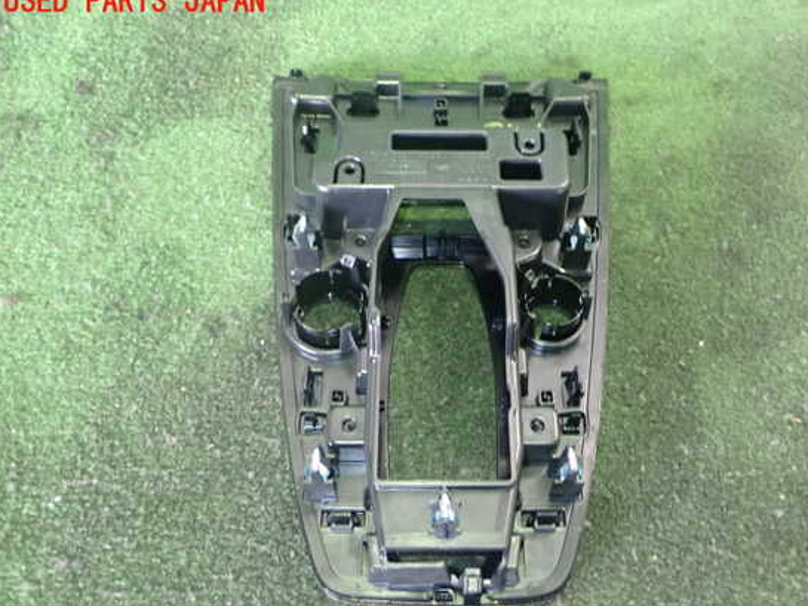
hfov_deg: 55.3
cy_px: 317
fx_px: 770
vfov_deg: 42.9
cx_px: 440
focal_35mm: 33
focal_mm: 5.4
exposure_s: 1/25
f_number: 2.3
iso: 800
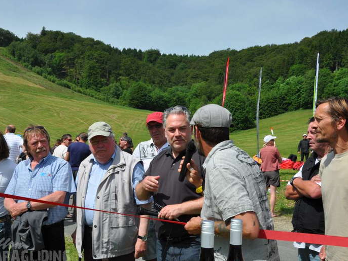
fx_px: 418
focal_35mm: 42
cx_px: 164
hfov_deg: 45.2
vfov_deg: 34.7
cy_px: 131
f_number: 14
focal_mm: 25
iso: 200
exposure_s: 1/200
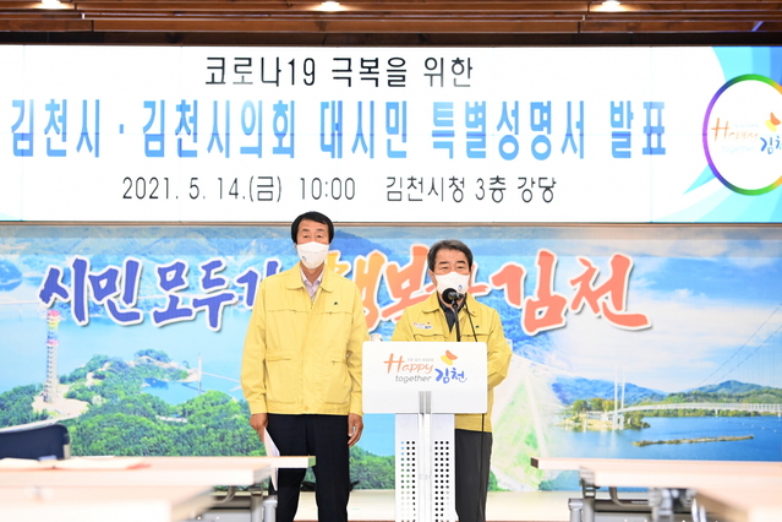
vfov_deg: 15.9
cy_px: 261
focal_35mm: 86
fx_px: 1868
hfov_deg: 23.6
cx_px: 391
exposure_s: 1/125
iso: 1600
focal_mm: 86
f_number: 4
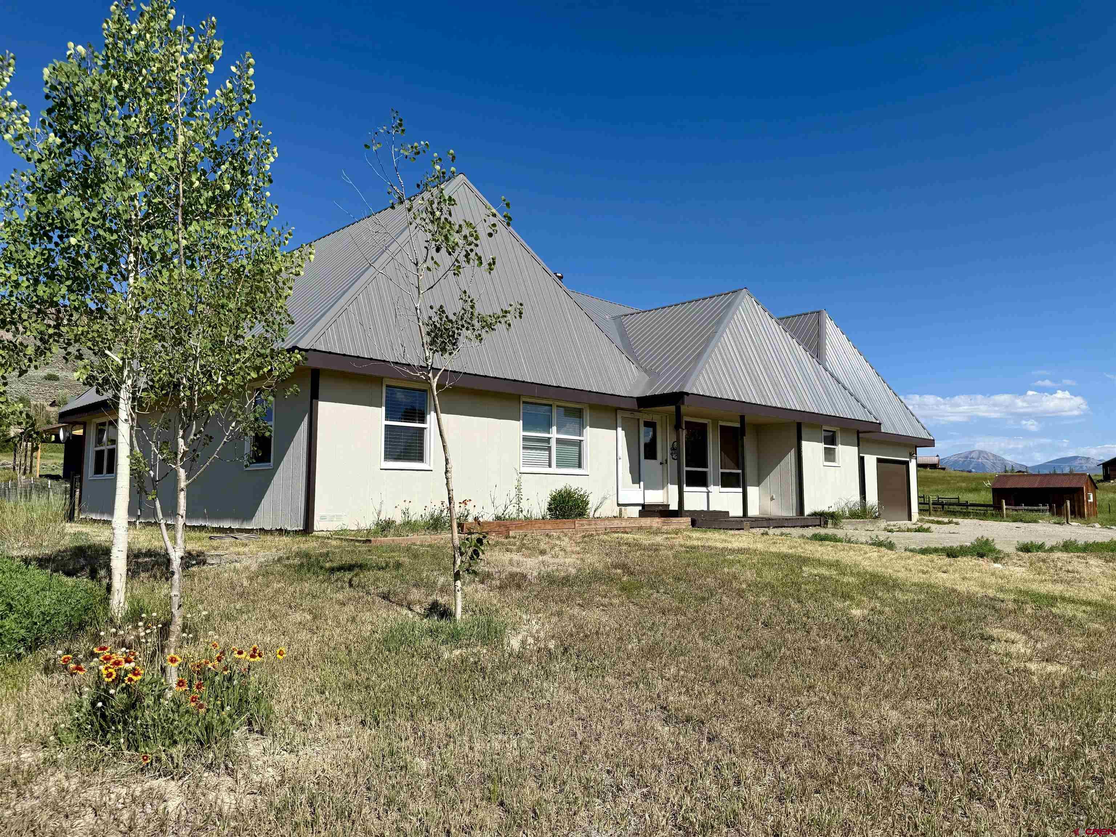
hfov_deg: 71.6
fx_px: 774
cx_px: 558
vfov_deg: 56.8
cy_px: 418
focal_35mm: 24
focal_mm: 6.76
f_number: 1.78
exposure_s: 1/6711
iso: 80
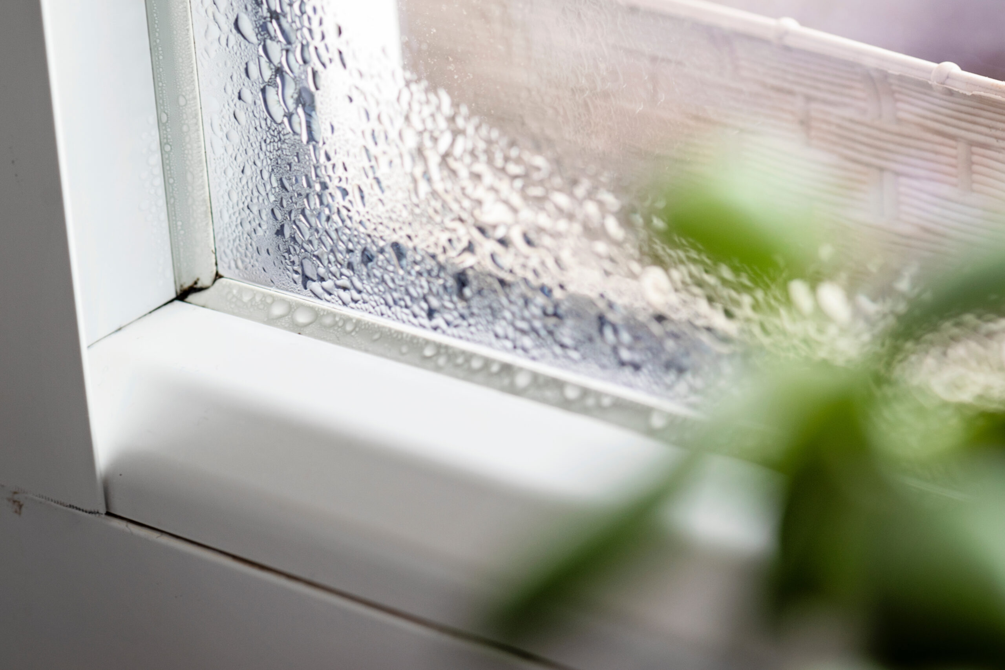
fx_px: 4397
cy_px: 335
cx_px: 502
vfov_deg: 8.7
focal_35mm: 158
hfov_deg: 13.0
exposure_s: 1/30
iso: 100
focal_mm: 105
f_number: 6.3
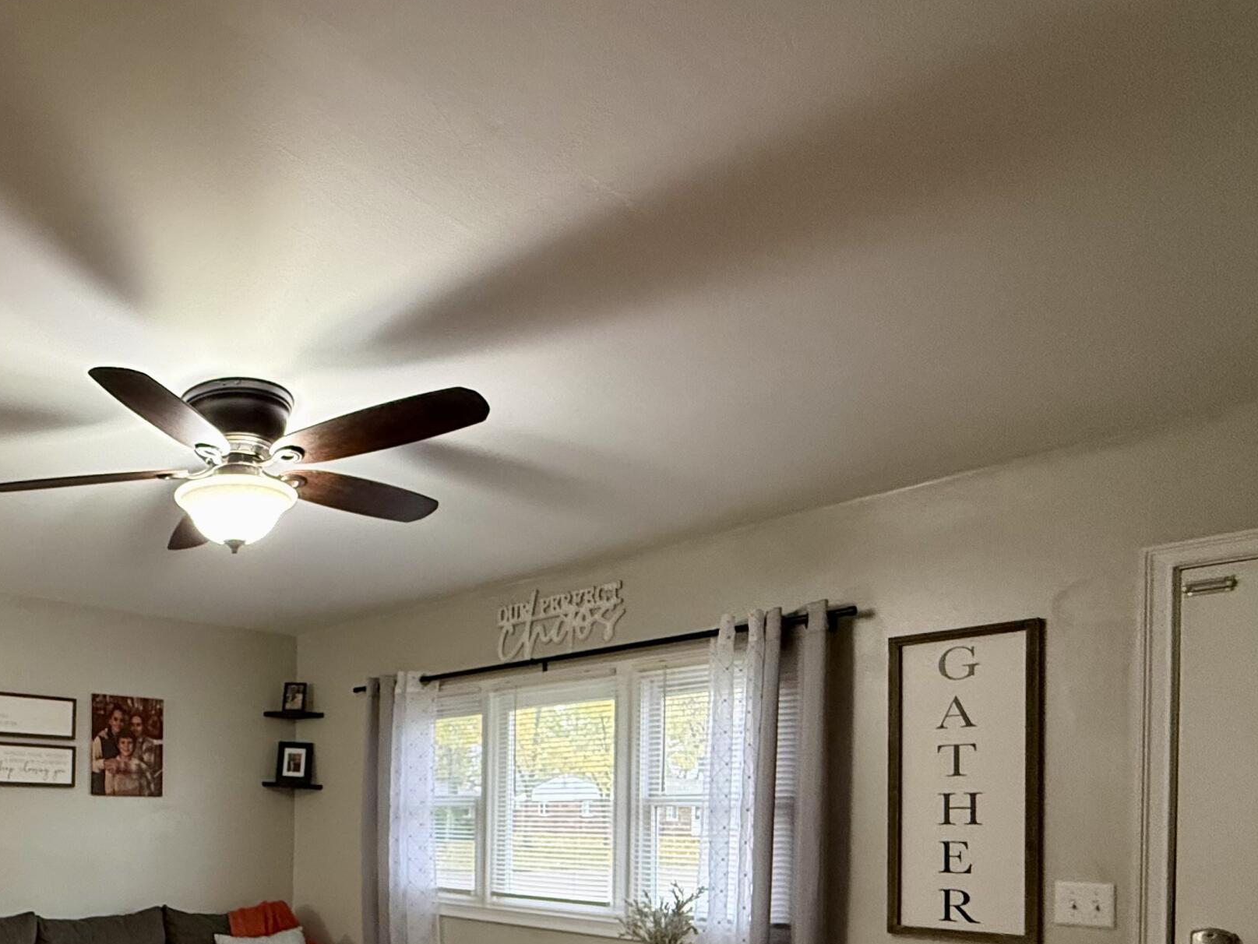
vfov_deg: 48.5
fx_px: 945
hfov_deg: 59.8
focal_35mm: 26
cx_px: 189
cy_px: 816
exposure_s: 1/60
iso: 400
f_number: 2.2
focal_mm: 2.22
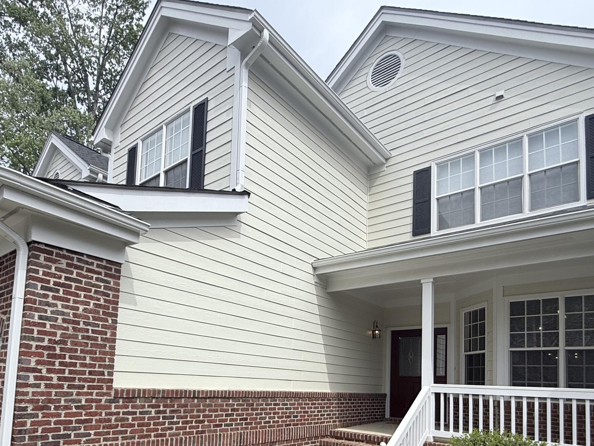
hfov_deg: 70.9
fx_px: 412
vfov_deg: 53.3
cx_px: 240
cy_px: 353
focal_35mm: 24
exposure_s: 1/1848
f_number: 2.2
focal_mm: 2.22
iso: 50
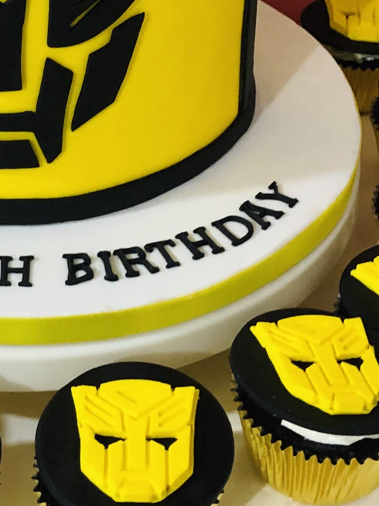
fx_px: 1270
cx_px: 35
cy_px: 6
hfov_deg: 16.7
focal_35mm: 87
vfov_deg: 21.7
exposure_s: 1/15
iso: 80
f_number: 1.8
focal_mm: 3.99
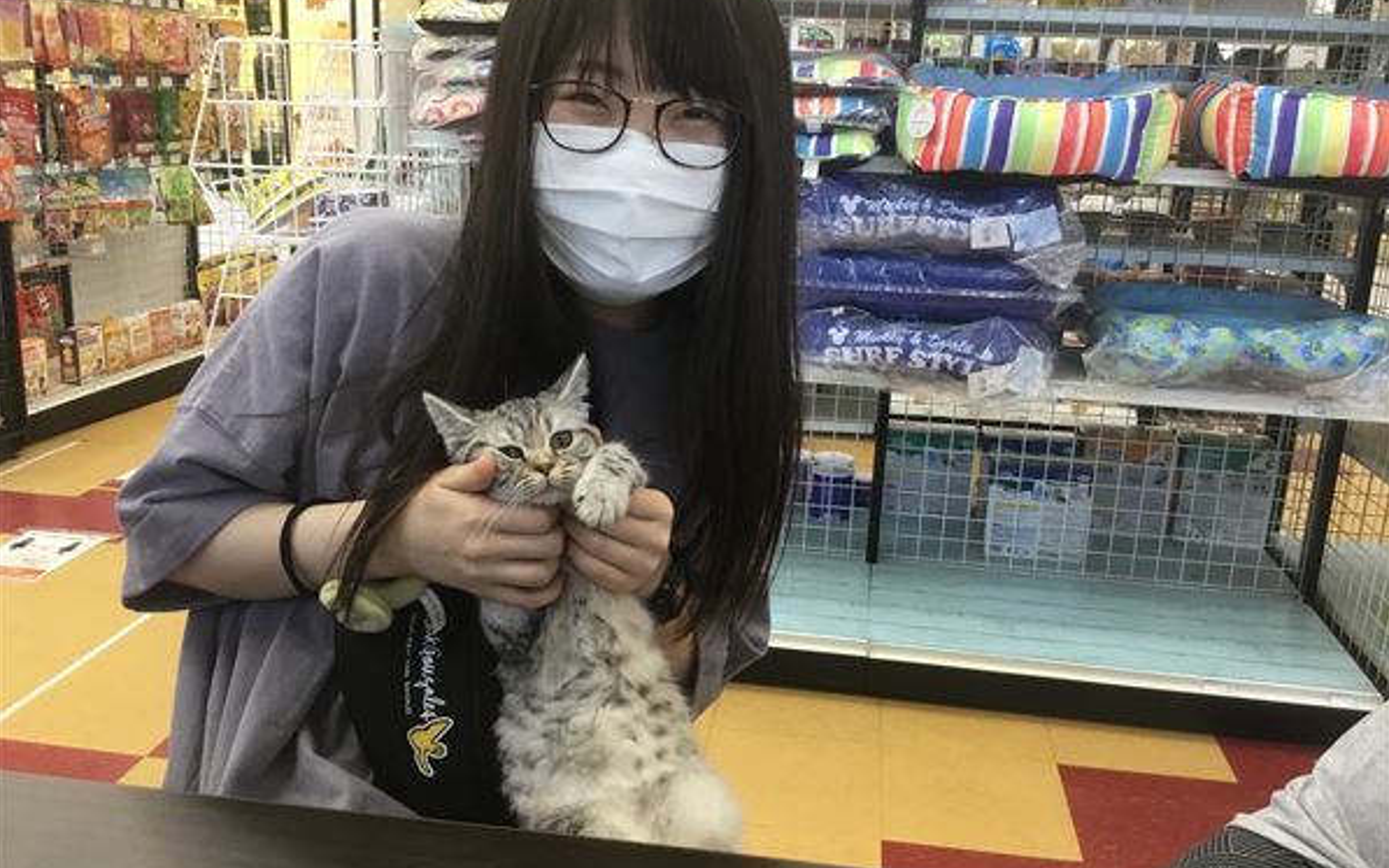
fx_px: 1249
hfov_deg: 58.1
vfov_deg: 38.3
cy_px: 451
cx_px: 696
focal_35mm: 33
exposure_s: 1/30
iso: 50
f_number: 2.4
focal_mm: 3.3
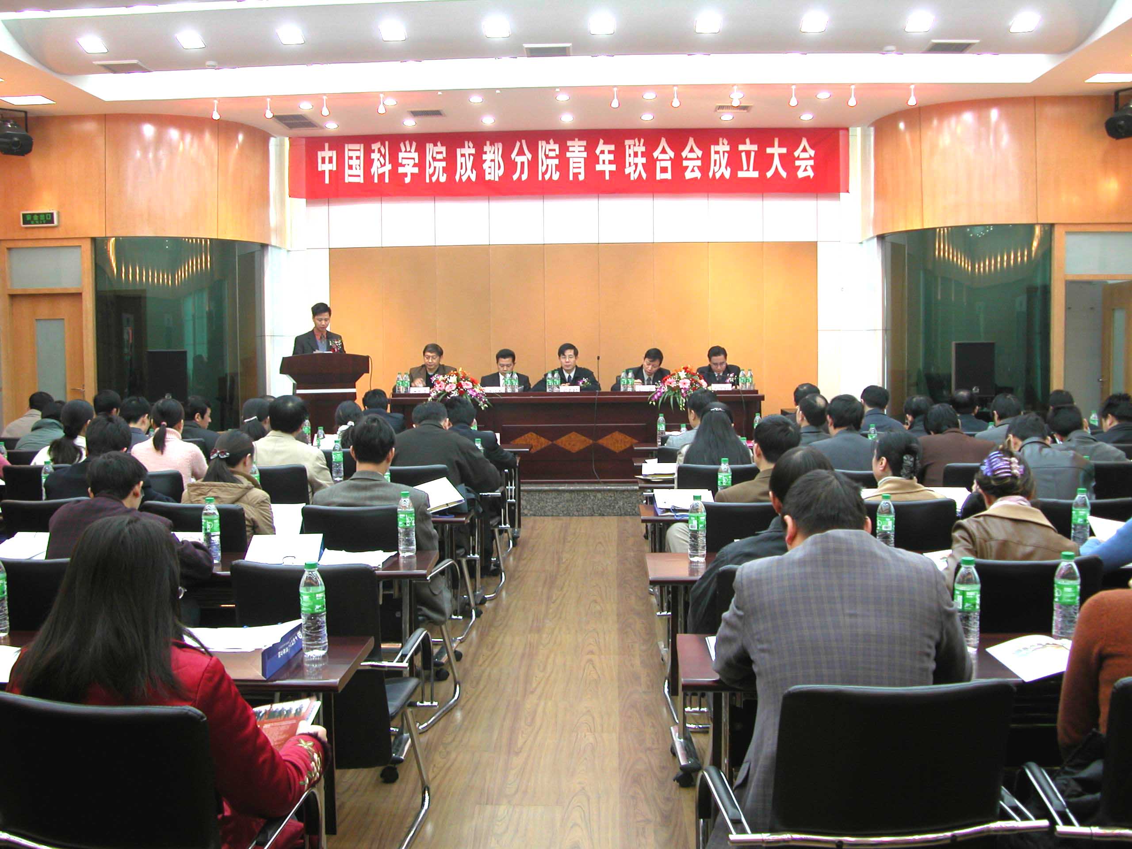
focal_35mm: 35
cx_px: 566
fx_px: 1145
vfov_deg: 40.7
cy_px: 424
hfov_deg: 52.6
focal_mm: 8.9
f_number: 2.8
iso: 100
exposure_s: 1/12.8
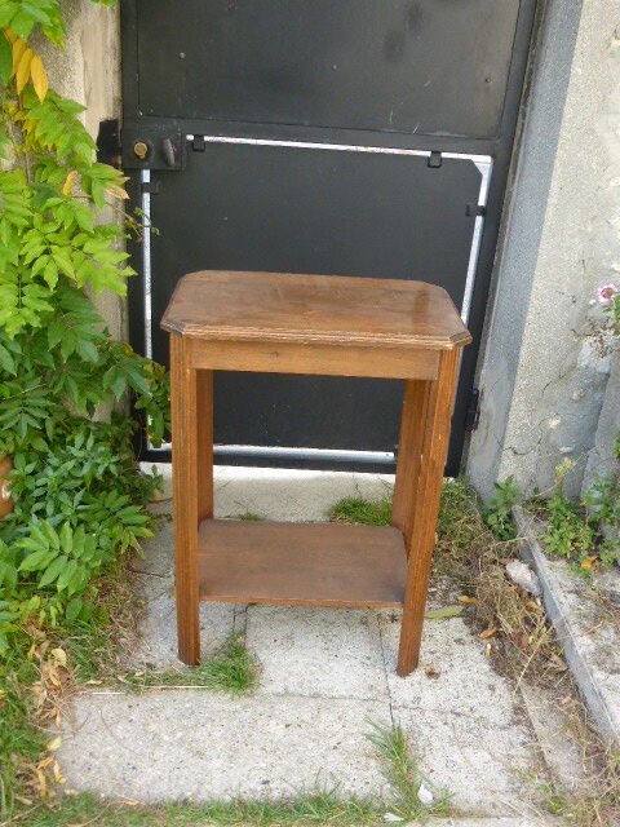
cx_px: 310
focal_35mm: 35
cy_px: 414
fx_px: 836
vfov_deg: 52.6
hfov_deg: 40.7
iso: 320
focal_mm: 6.1
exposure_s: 1/125
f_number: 3.7
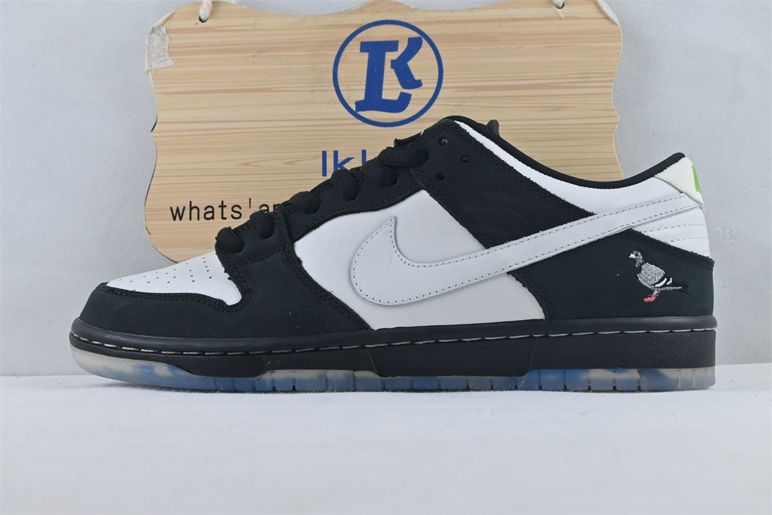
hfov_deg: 40.5
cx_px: 386
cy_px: 258
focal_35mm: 49
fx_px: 1045
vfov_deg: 27.7
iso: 1000
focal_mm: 32.5
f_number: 10
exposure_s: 1/160
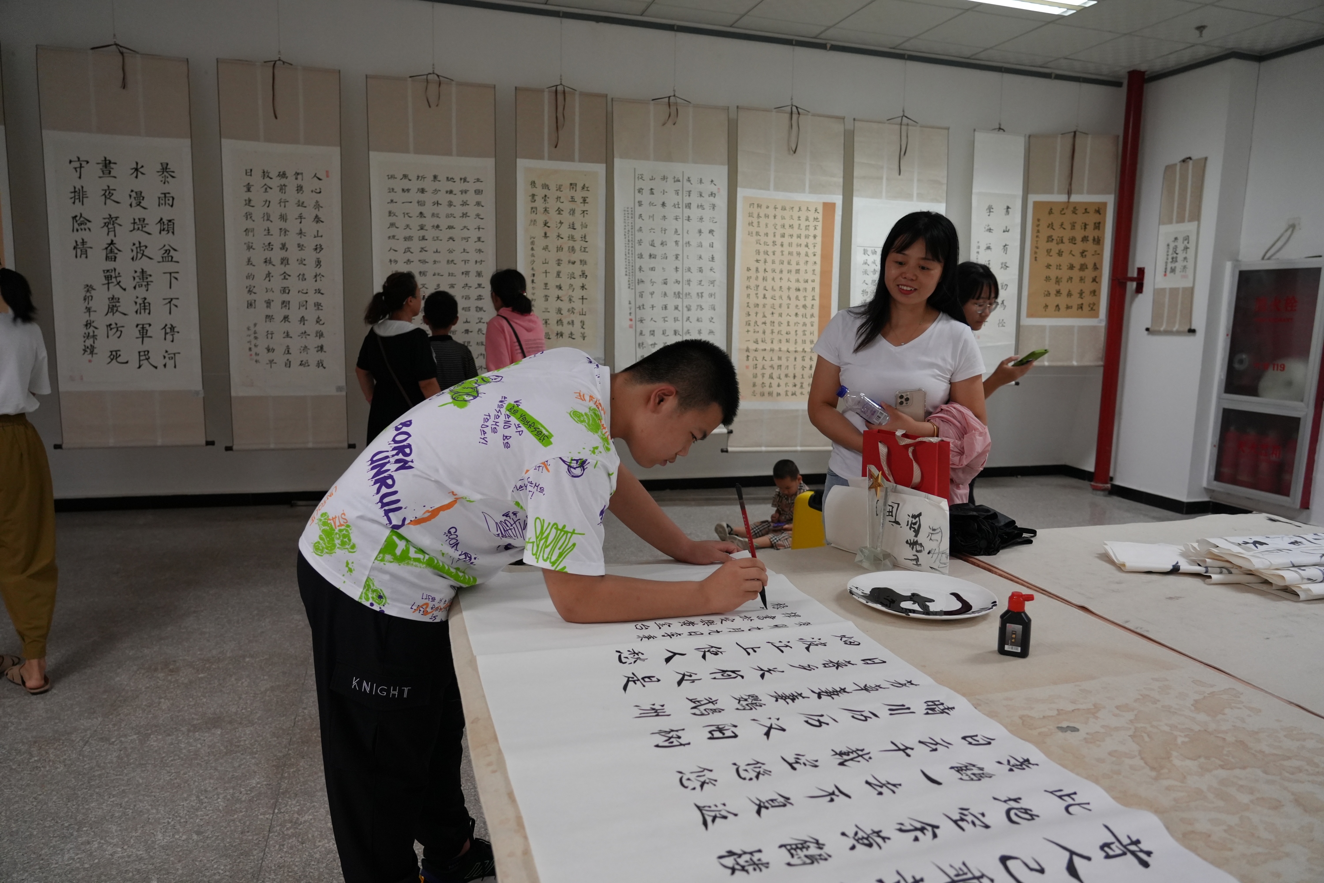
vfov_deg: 53.1
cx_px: 662
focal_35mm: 24
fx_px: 883
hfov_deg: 73.7
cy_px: 442
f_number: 4
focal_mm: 24
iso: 2500
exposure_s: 1/200
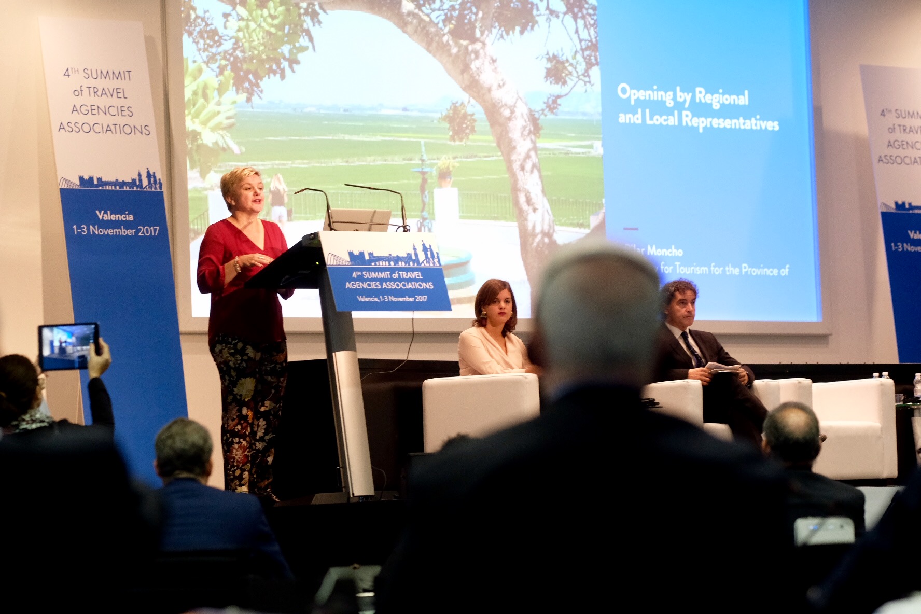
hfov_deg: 15.2
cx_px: 460
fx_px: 3453
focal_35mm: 135
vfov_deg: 10.2
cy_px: 307
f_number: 2.8
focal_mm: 90
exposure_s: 1/125
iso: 2500
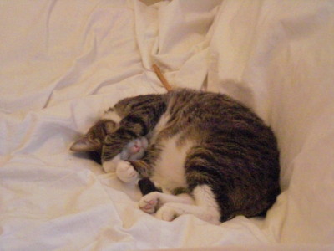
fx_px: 1100
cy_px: 126
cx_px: 167
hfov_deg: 17.3
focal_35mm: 114
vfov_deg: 13.0
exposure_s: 1/60
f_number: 5.9
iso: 1600
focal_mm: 18.9
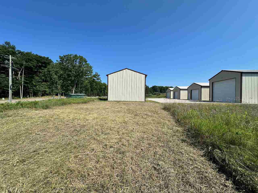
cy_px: 96
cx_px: 129
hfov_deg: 102.1
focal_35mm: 14
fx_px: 104
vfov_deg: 85.7
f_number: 2.2
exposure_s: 1/2353
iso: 50
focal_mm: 2.22
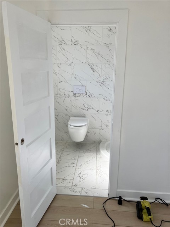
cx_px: 85
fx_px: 183
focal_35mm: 28
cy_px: 114
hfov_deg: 49.7
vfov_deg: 63.4
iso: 32
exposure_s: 1/368
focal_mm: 3.99
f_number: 1.8
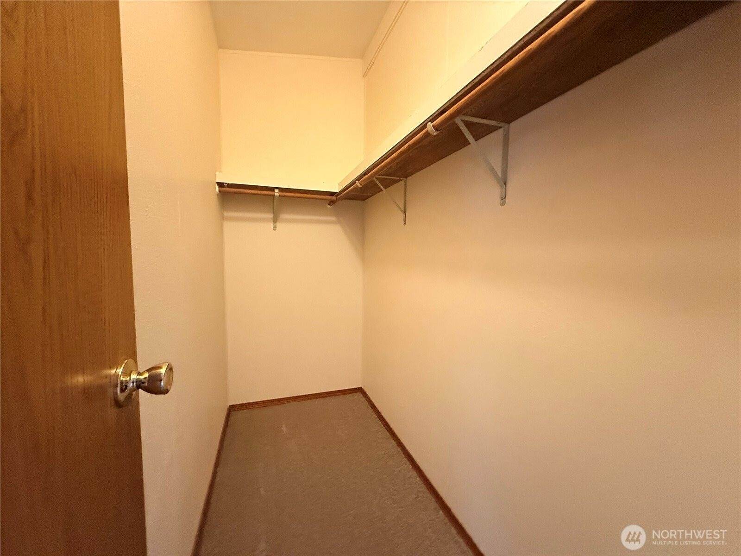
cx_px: 370
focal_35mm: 14
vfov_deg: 85.7
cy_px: 278
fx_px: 300
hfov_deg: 102.1
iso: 800
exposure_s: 1/60
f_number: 2.2
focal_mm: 2.22
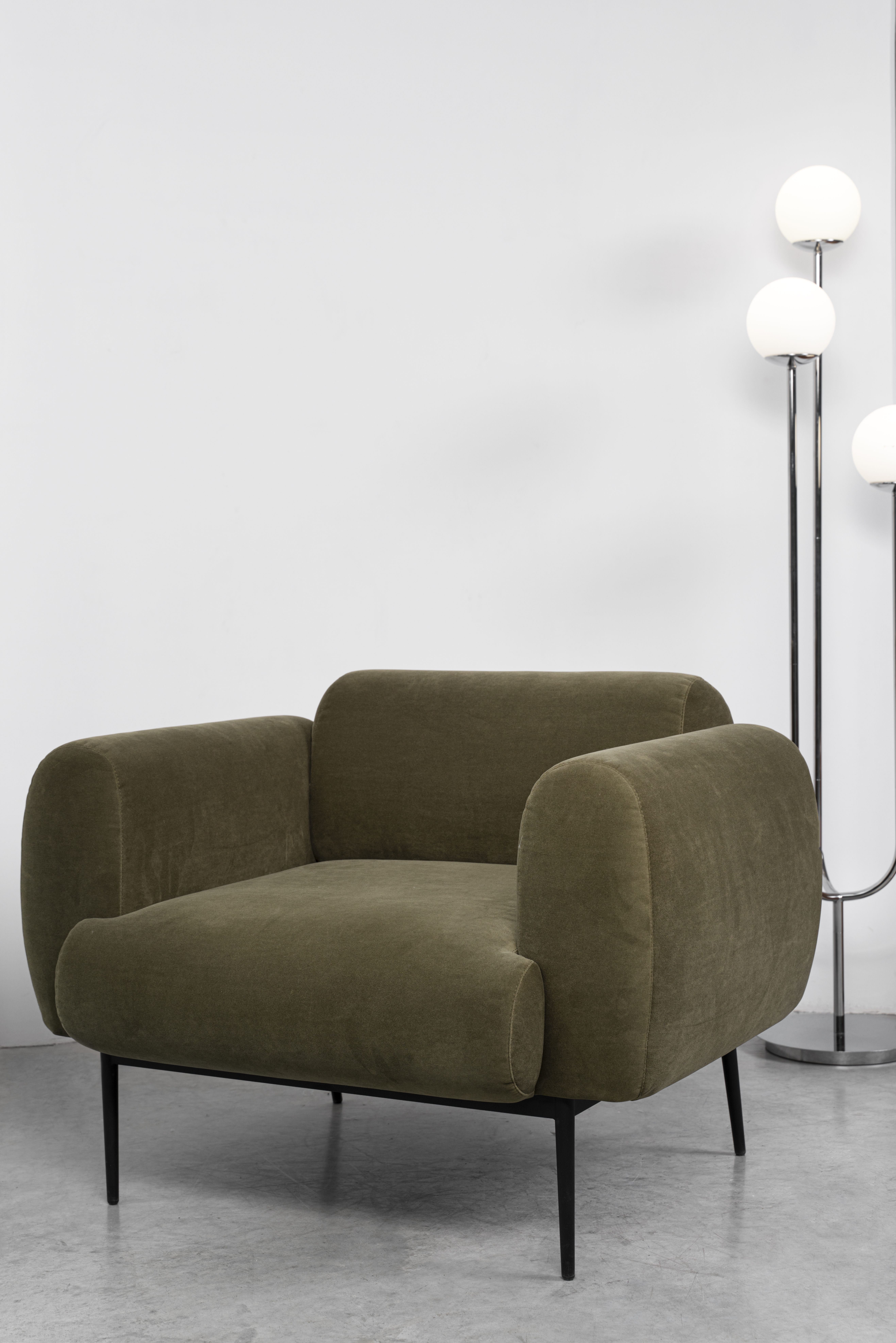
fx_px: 1866
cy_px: 672
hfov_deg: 27.0
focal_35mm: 50
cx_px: 448
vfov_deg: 39.6
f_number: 6.3
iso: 200
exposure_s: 1/160
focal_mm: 50
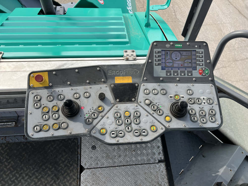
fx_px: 186
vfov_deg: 53.1
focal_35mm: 26
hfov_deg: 67.3
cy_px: 93
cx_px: 124
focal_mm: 5.7
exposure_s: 1/1000
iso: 50
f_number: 1.5
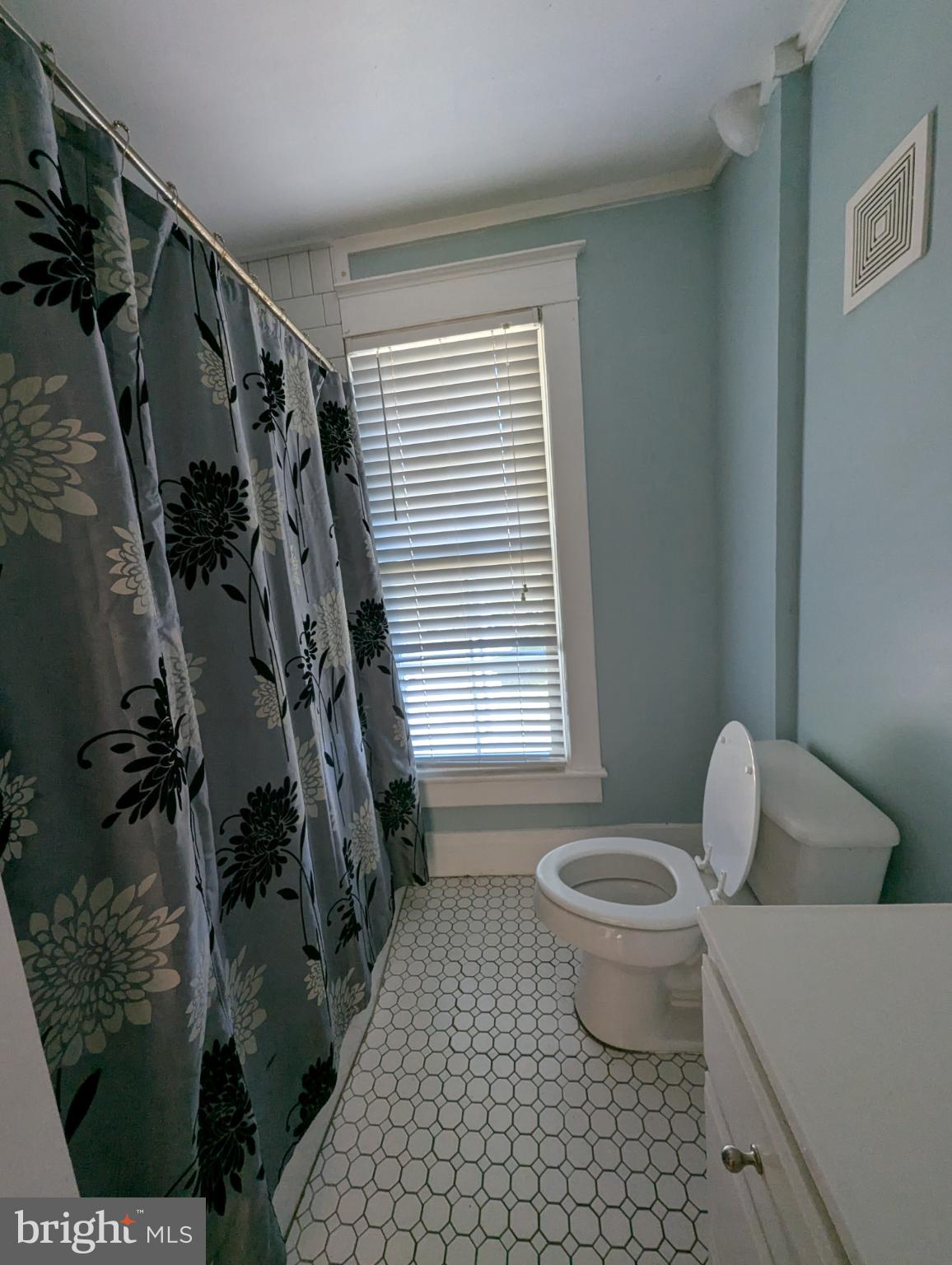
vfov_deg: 106.1
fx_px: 476
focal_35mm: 13
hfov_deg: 90.0
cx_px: 476
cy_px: 632
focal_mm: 1.95
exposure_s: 1/75.3
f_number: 2.2
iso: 121
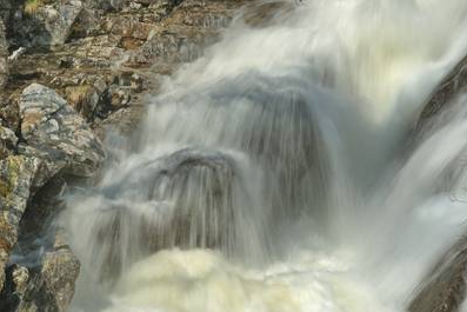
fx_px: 1570
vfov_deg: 11.3
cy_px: 156
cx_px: 234
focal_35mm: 121
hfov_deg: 16.9
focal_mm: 120
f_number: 22
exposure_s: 1/10
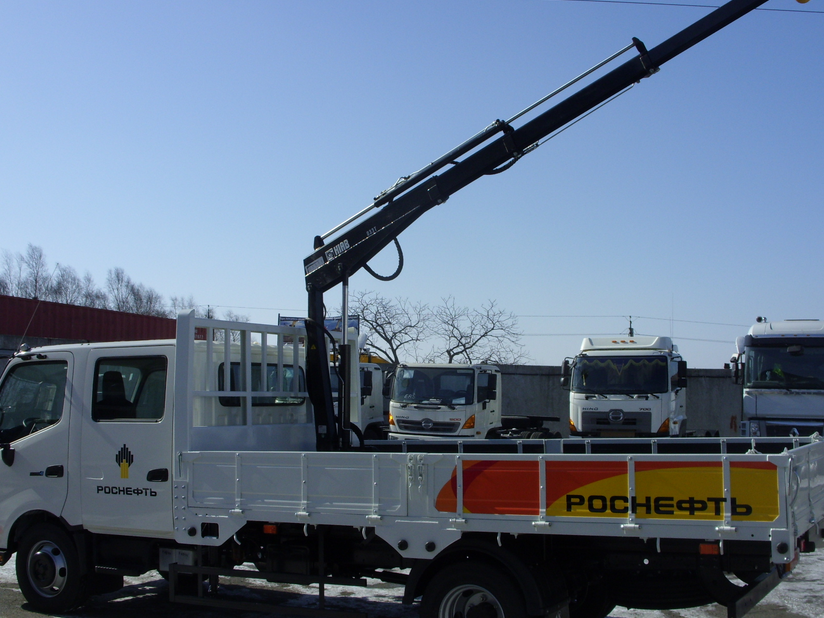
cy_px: 318
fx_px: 1166
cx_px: 420
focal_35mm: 49
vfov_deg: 29.7
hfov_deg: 38.9
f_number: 4.9
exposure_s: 1/770
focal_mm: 6.3
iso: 50
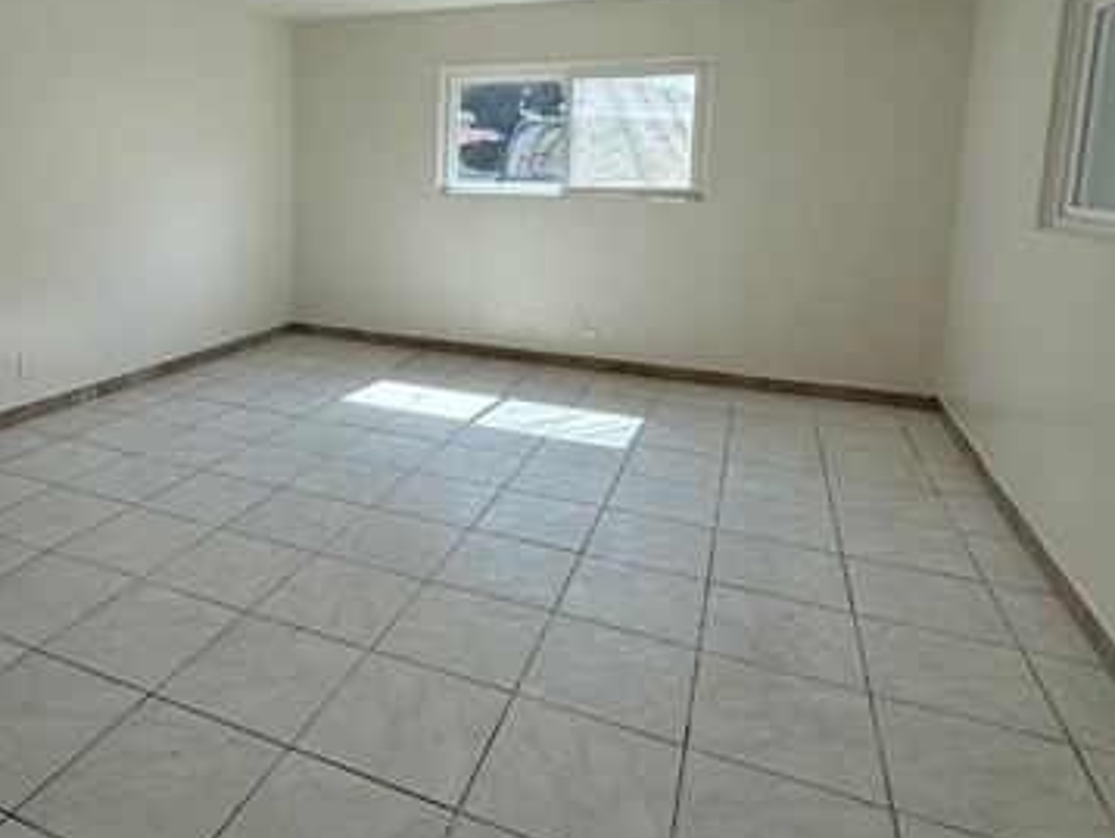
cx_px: 396
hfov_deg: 67.9
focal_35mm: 25
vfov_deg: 53.4
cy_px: 252
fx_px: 806
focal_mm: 2.22
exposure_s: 1/274
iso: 64
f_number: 2.2
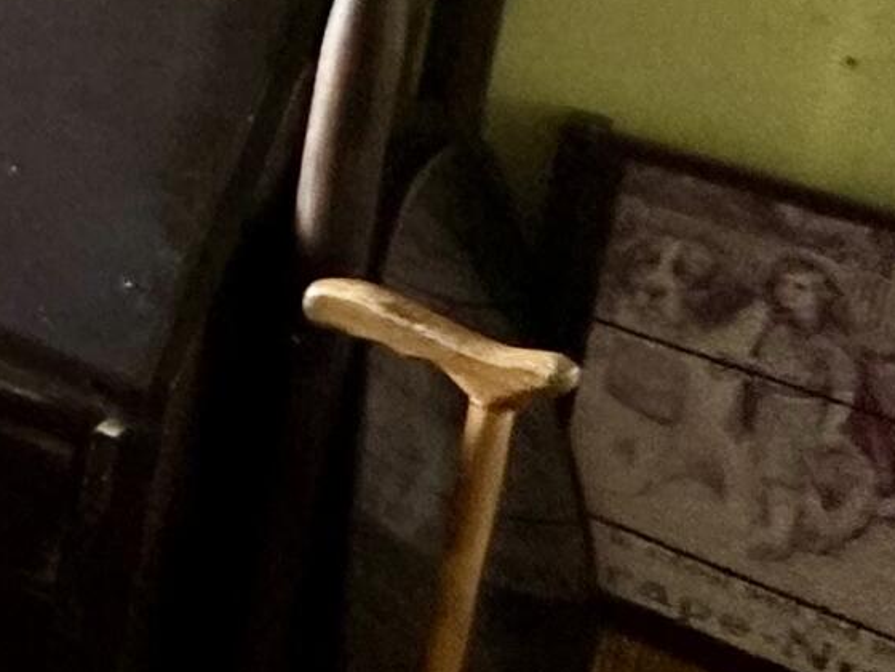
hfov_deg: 16.6
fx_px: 1939
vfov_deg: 17.6
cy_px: -336
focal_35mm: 75
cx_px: -1060
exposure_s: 1/66
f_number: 2.2
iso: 320
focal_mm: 2.22
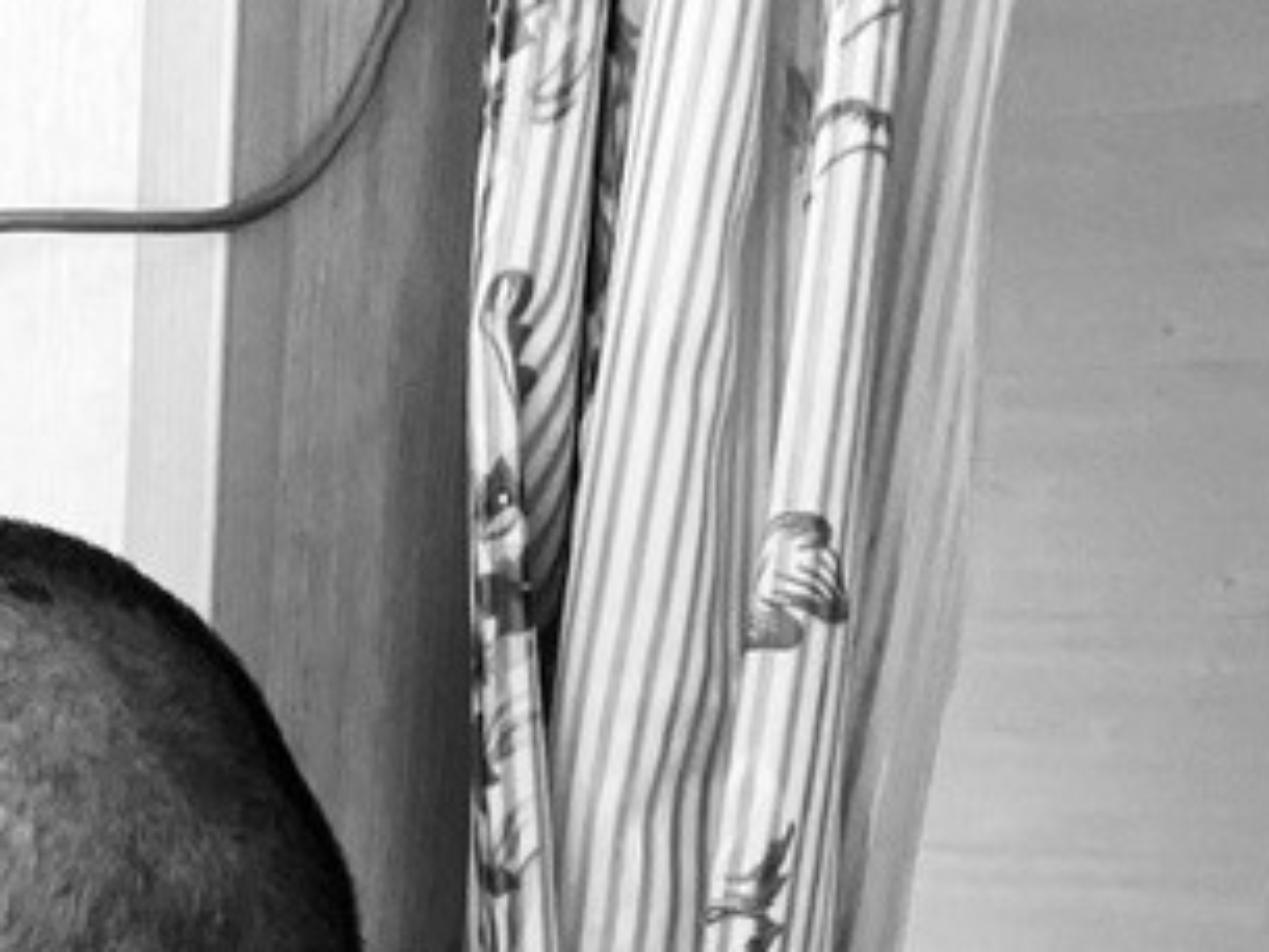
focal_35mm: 109
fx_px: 3997
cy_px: 1734
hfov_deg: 16.9
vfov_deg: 12.4
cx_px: -437
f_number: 1.6
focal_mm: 4.2
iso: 125
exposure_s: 1/109
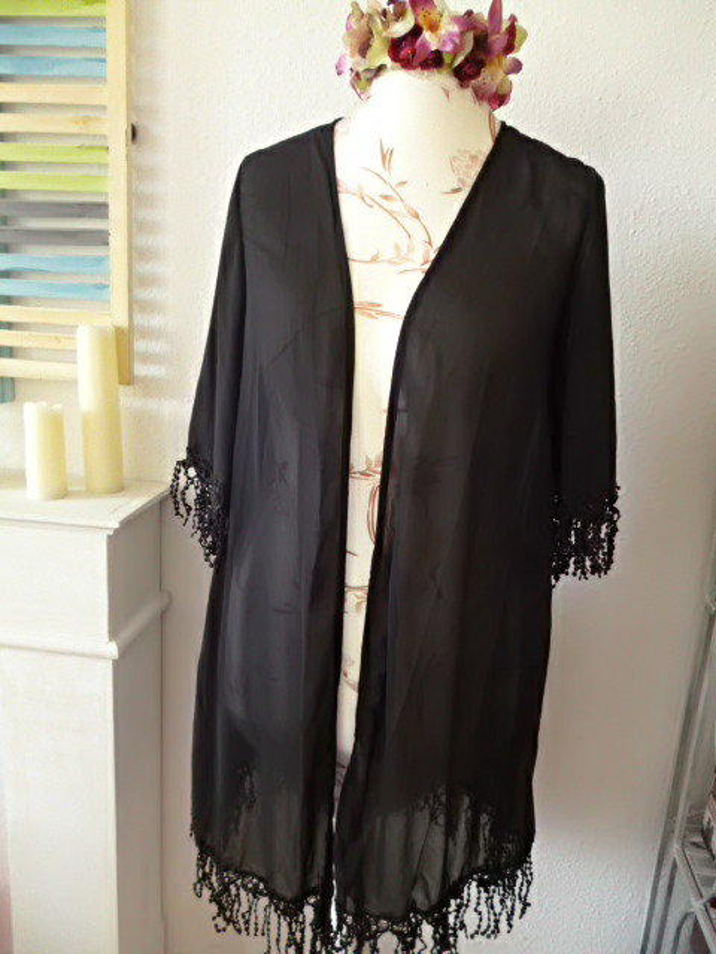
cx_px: 358
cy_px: 477
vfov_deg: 63.4
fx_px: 772
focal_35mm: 28
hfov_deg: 49.7
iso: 800
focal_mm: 5
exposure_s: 1/40
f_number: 3.1
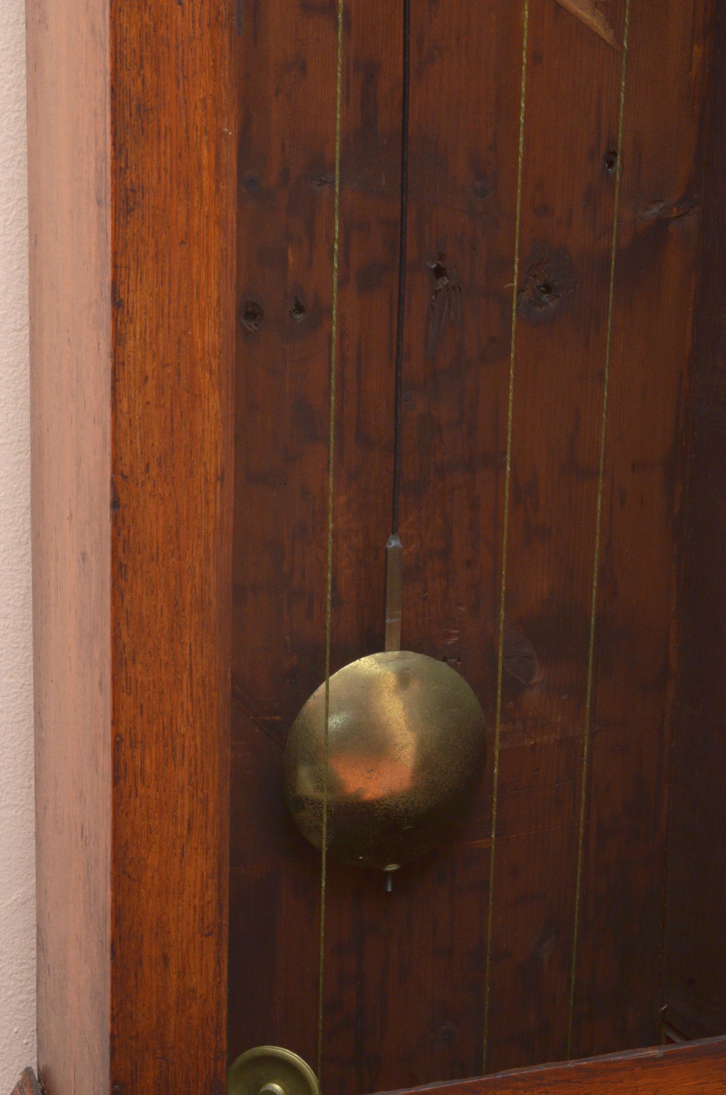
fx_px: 2097
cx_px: 363
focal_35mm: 69
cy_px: 548
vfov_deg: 29.3
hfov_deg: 19.6
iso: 800
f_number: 22
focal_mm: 46
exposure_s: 1/125
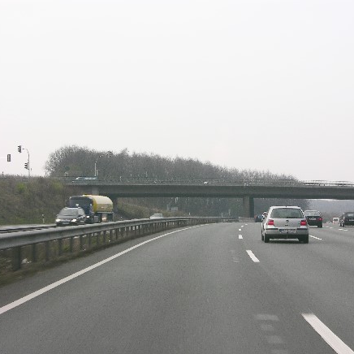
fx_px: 1018
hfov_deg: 19.7
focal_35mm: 88
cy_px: 176
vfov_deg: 19.7
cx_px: 233
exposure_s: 1/72.6
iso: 50
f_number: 5.3
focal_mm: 18.8
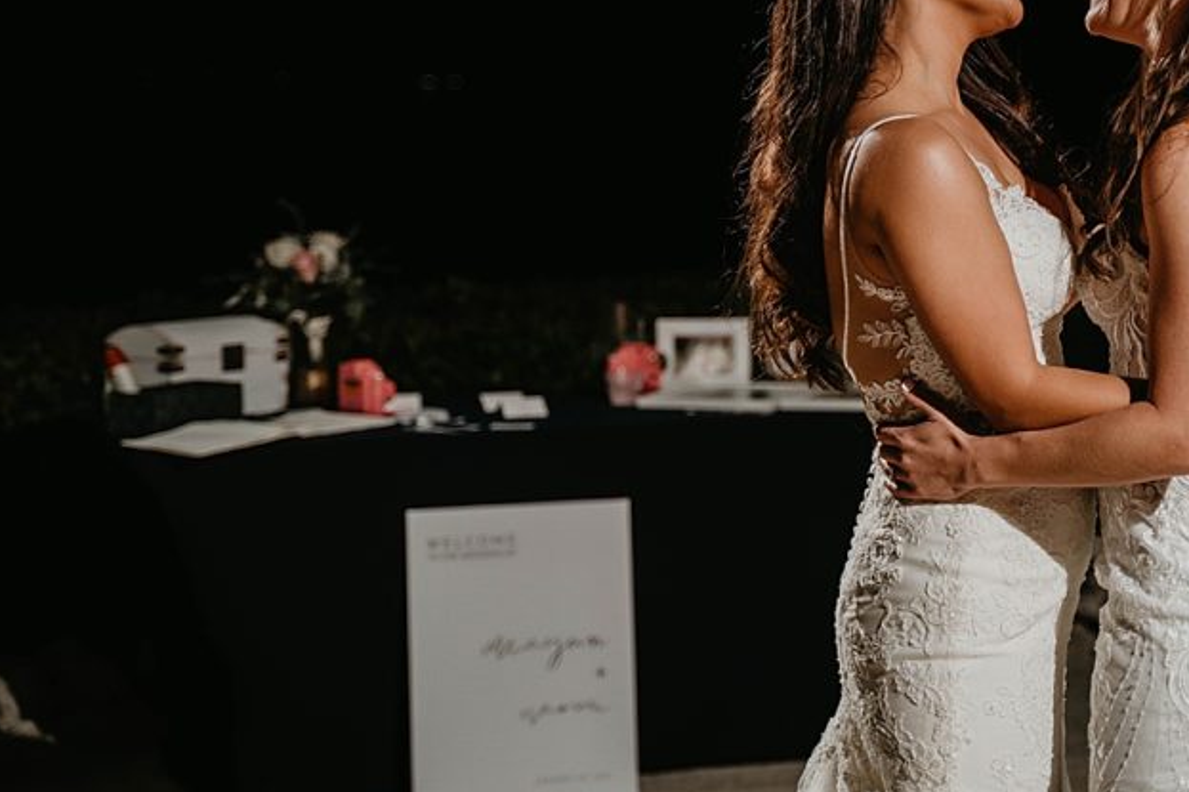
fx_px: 3203
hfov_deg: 20.9
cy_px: 206
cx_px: 886
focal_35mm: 97
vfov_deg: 14.0
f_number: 2.8
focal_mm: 59
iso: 640
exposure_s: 1/640
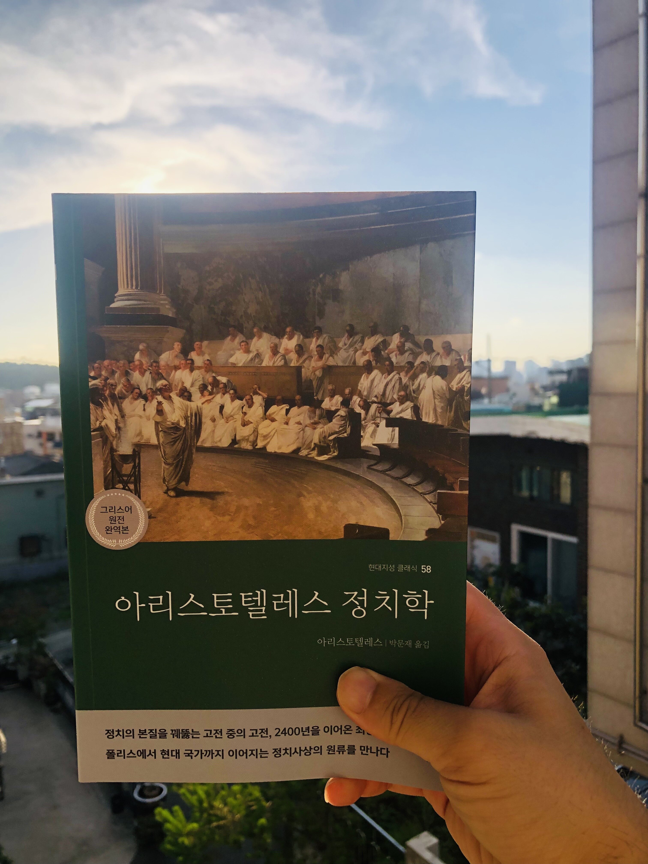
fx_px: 699
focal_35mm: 28
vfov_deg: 63.4
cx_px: 324
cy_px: 432
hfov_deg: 49.7
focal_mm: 4
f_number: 1.8
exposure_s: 1/1600
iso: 20
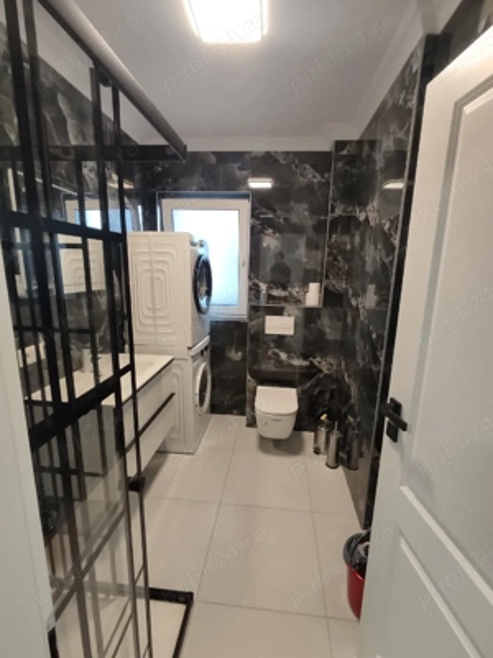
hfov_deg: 81.7
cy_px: 329
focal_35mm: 15
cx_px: 246
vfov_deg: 98.2
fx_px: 285
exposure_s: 1/33
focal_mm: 1.6
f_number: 2.2
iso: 153
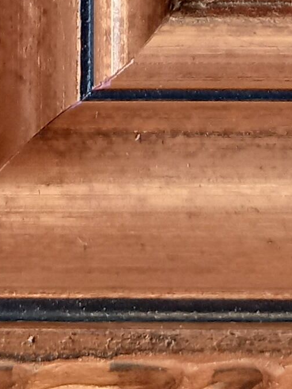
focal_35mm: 148
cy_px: -321
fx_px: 1665
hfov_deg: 10.0
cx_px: 82
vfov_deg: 12.2
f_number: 2
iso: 100
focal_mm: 4.6
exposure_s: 1/50
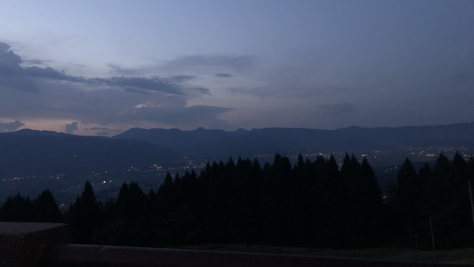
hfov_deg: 62.6
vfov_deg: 37.5
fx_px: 390
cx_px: 238
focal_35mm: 31
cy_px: 97
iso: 160
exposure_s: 1/4
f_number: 1.8
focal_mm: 4
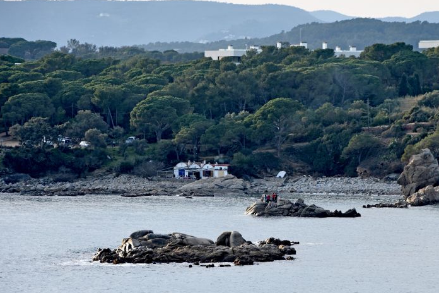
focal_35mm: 256
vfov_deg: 5.4
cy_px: 168
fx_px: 3122
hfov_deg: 8.0
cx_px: 303
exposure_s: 1/200
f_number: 7.1
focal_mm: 116
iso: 100
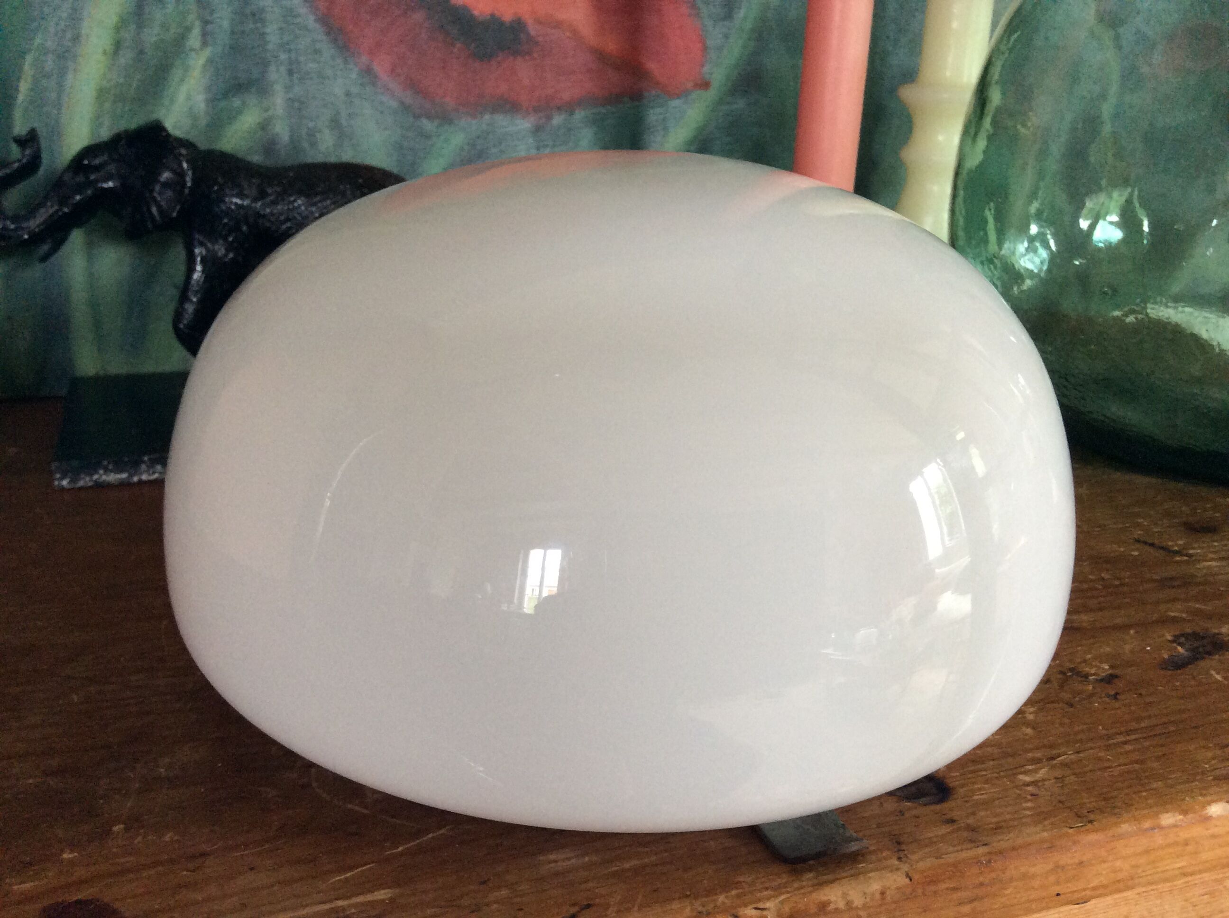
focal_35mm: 32
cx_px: 614
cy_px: 459
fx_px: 1134
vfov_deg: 44.1
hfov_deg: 56.9
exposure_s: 1/25
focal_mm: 3.3
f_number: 2.4
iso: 125
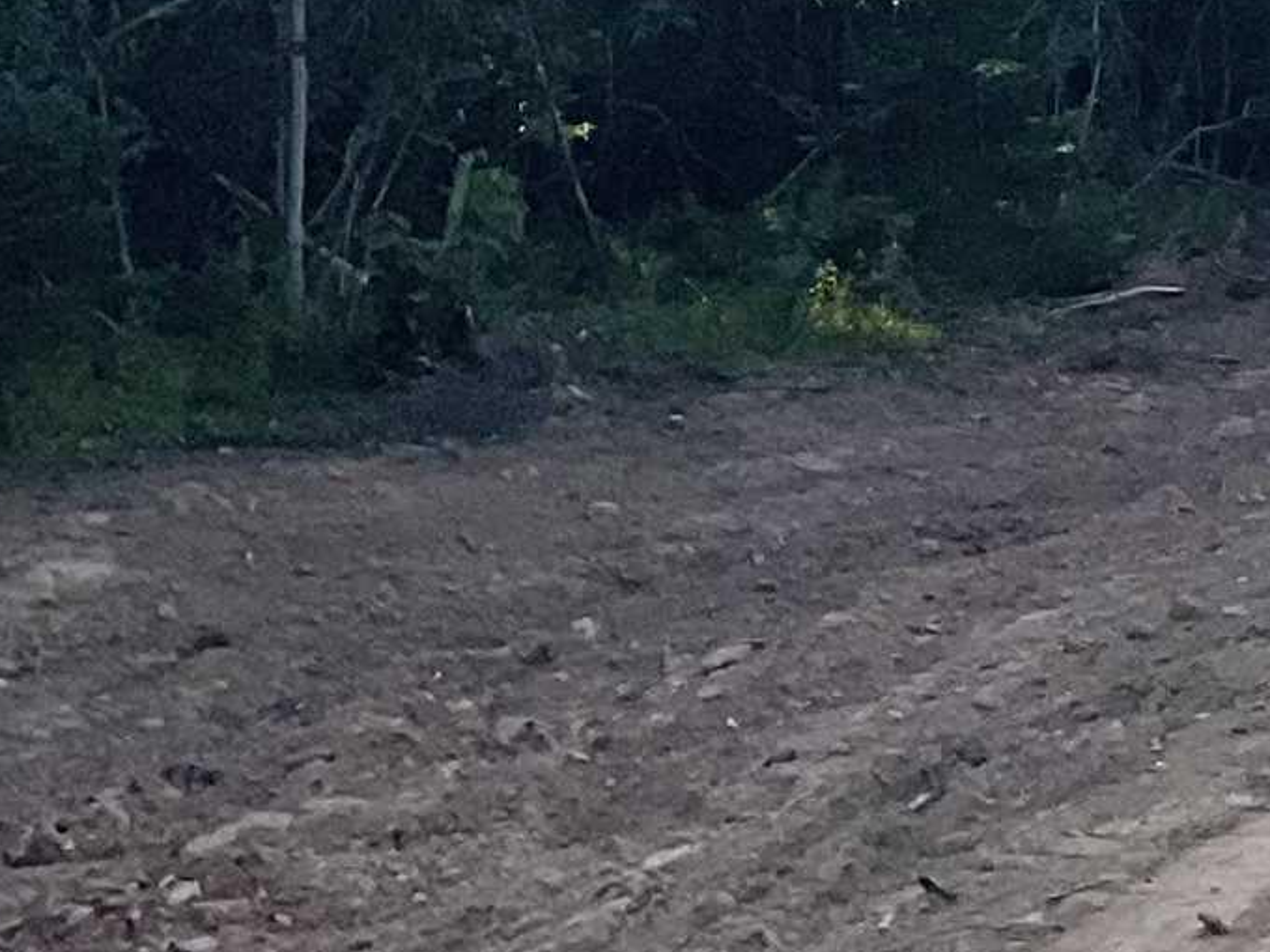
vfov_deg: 11.0
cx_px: 2540
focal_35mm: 131
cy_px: -409
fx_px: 4806
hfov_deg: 13.1
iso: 16
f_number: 1.8
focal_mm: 3
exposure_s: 1/1626
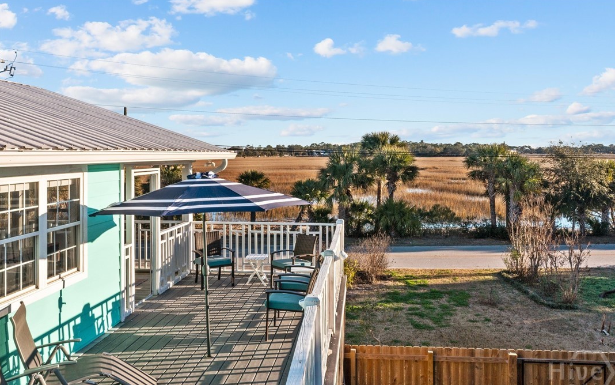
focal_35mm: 29
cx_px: 310
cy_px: 206
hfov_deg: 64.6
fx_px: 486
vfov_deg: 43.1
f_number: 6.3
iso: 100
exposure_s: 1/500
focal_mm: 10.26
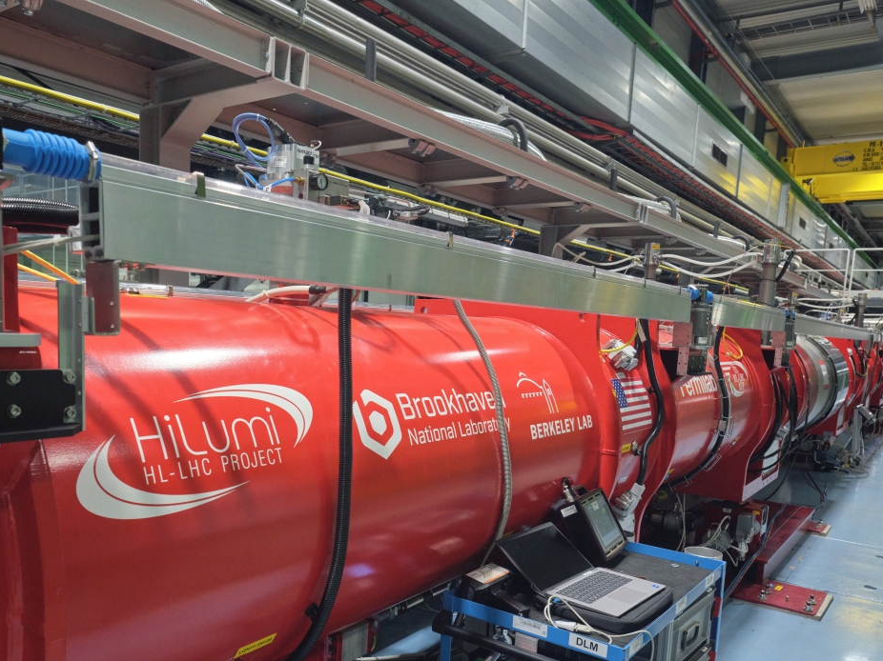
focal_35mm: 28
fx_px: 714
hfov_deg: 63.2
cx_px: 378
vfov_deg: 49.3
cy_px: 408
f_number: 7.1
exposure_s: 1/60
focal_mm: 23
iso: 2000
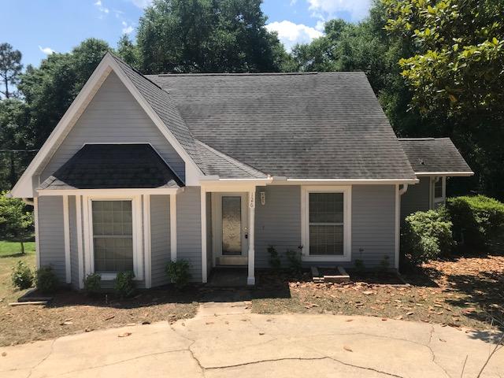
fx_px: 408
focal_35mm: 28
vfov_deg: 49.7
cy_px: 189
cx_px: 252
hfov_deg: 63.4
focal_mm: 3.99
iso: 20
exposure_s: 1/1916
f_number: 1.8
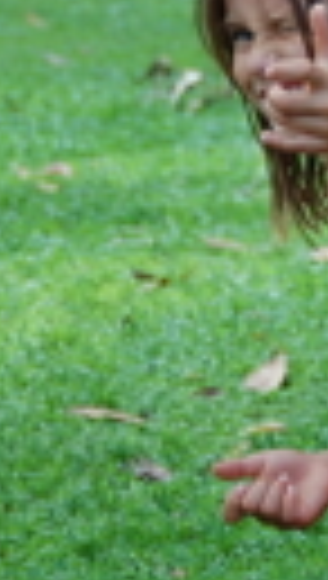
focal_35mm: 534
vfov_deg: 4.0
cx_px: 445
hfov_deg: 2.3
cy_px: 171
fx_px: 8219
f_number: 5.3
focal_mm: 80
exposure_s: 1/80
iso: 200
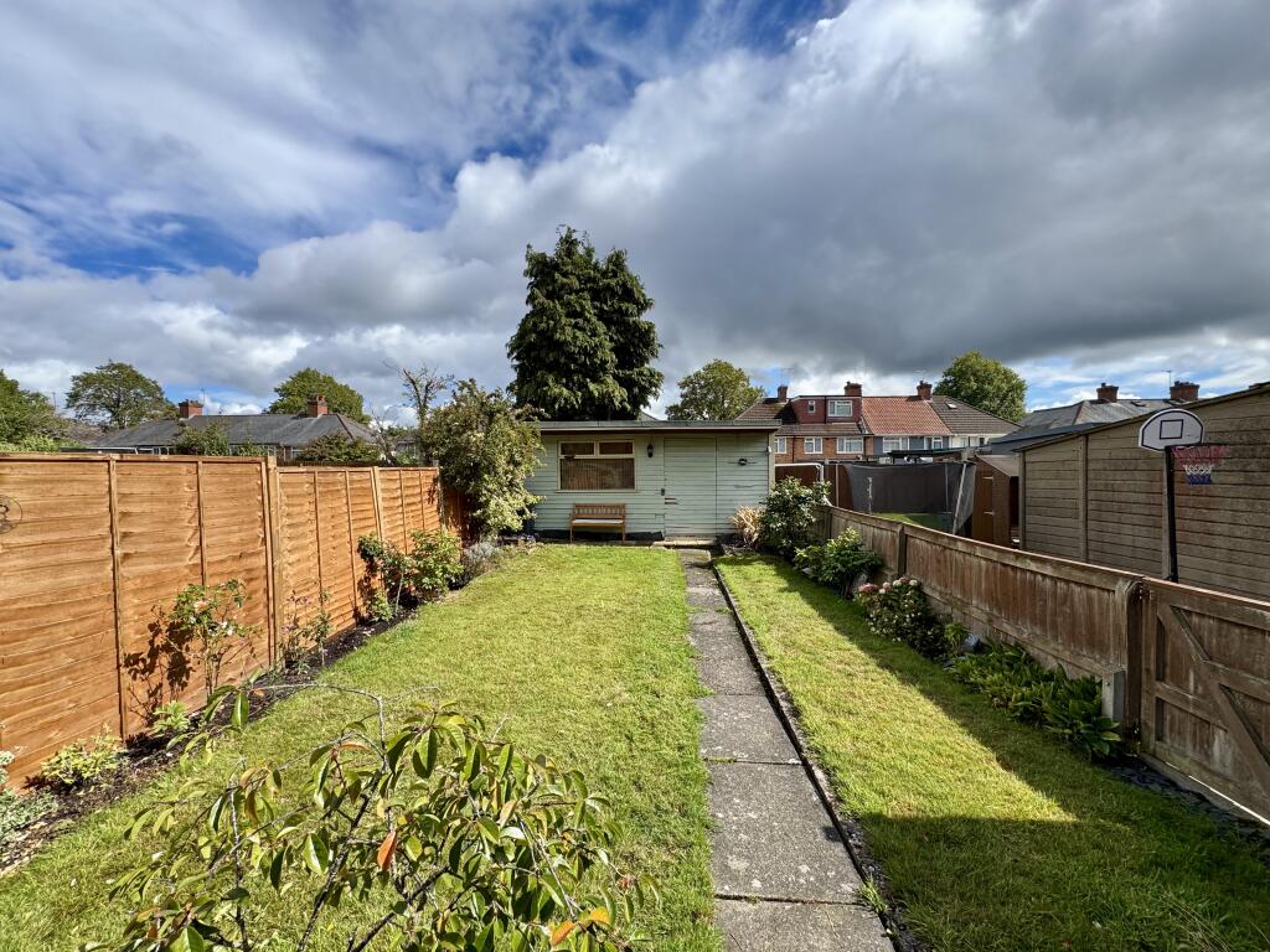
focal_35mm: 14
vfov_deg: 85.7
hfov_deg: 102.1
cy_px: 476
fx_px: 514
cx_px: 635
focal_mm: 2.22
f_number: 2.2
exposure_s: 1/1323
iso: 50
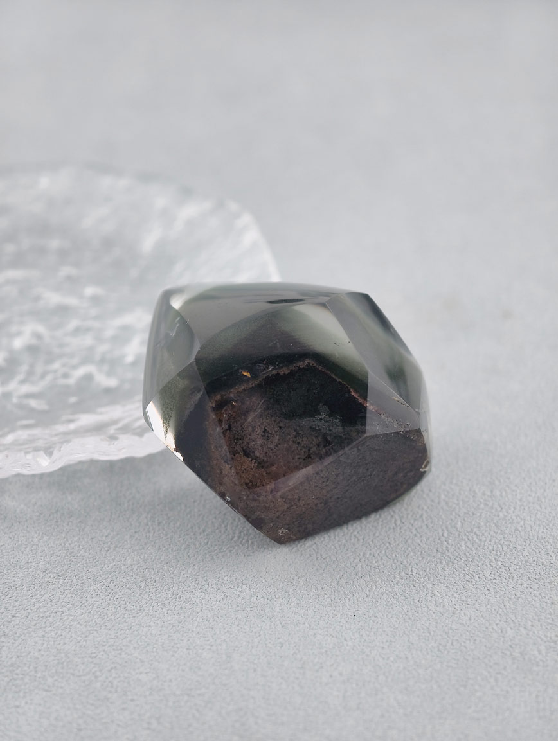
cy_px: 370
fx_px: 1823
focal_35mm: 85
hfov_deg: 17.4
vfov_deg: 23.0
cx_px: 279
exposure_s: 1/160
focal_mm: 22.48
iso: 125
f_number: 2.67
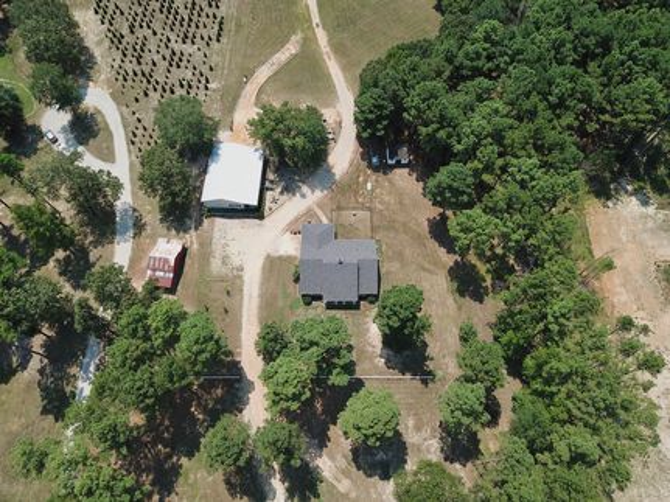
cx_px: 335
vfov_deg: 53.0
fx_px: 503
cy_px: 251
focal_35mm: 26
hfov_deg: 67.3
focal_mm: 4.73
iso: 100
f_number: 2.2
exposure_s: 1/876
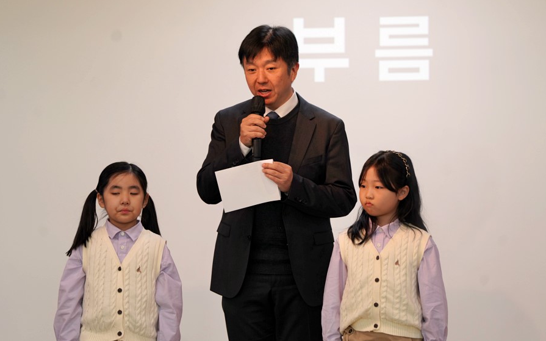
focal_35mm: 205
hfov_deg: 10.2
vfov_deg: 6.4
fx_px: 3050
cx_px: 273
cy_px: 170
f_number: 4
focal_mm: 200
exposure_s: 1/250
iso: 800
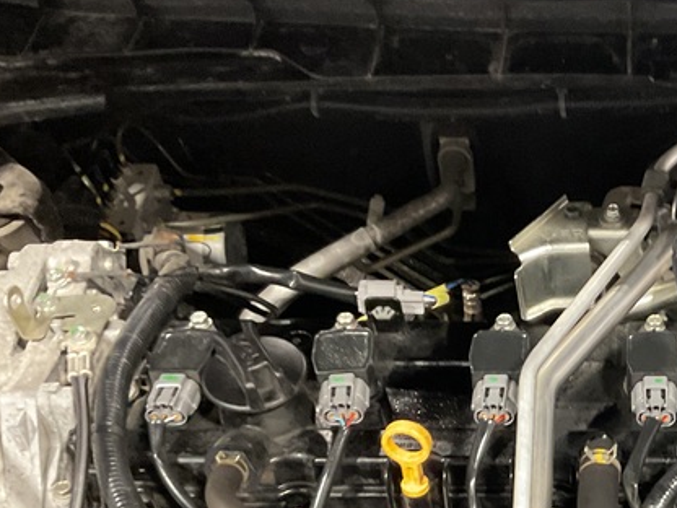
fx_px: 1310
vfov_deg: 21.1
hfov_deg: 27.2
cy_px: 526
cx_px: 695
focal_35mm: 67
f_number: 1.8
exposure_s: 1/30
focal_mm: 3
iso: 250
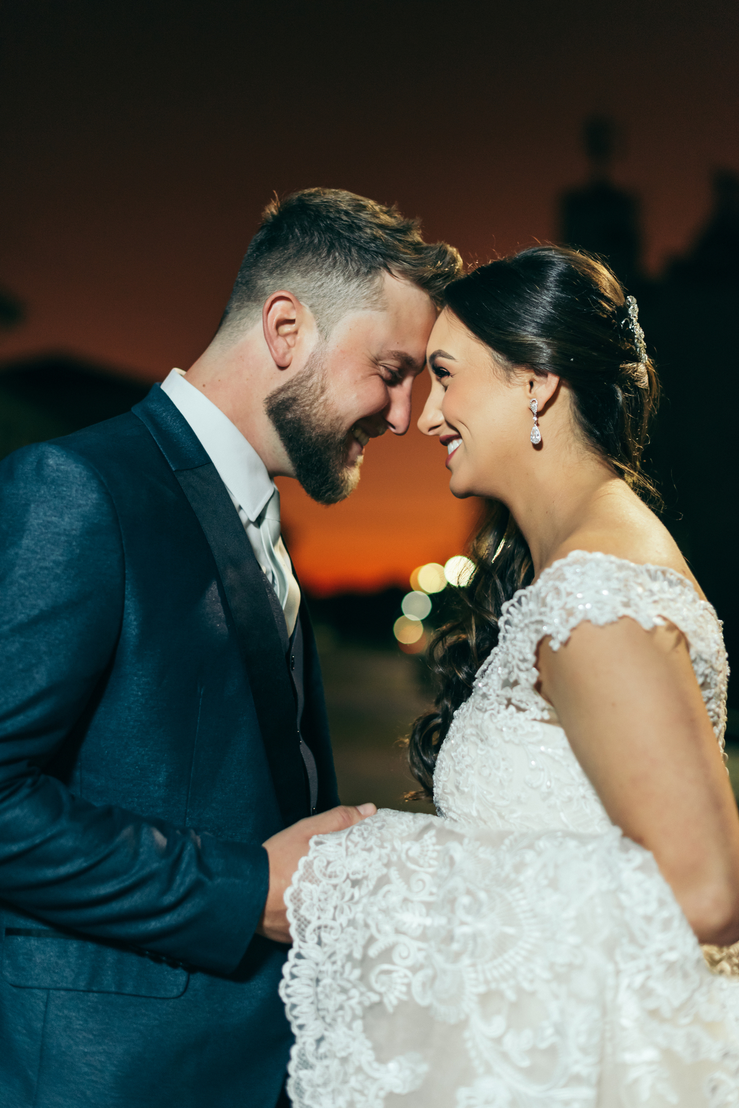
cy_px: 554
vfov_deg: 39.6
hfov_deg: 27.0
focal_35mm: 50
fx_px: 1538
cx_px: 370
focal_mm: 50
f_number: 1.8
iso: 1000
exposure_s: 1/200
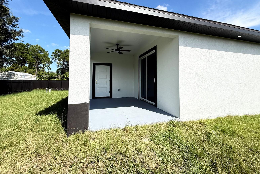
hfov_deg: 100.4
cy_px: 76
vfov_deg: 77.0
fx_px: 108
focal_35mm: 15
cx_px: 129
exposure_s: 1/1656
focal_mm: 2.22
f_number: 2.2
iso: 64
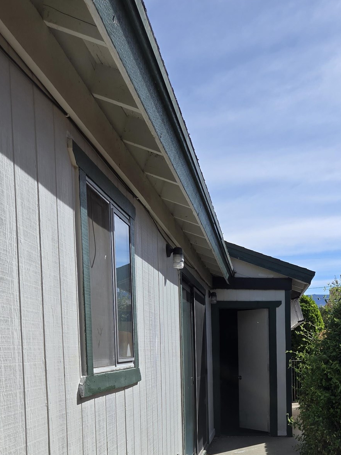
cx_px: 287
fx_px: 591
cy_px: 385
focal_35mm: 45
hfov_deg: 31.1
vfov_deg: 39.8
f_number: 1.8
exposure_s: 1/2371
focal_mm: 5.4
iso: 25
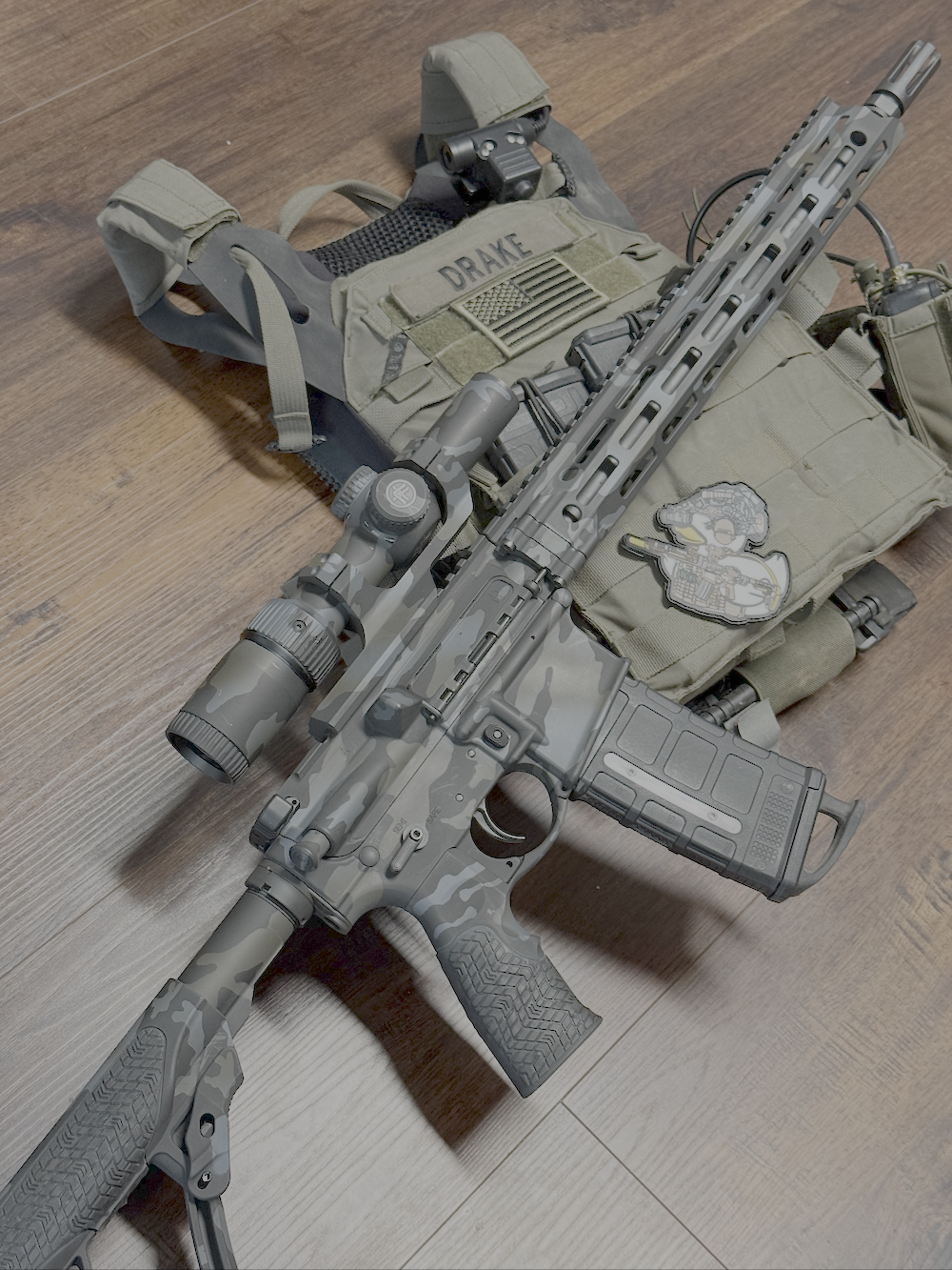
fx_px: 1760
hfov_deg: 30.3
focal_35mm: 48
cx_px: 476
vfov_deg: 39.7
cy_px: 635
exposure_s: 1/40
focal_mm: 6.76
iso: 250
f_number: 1.78
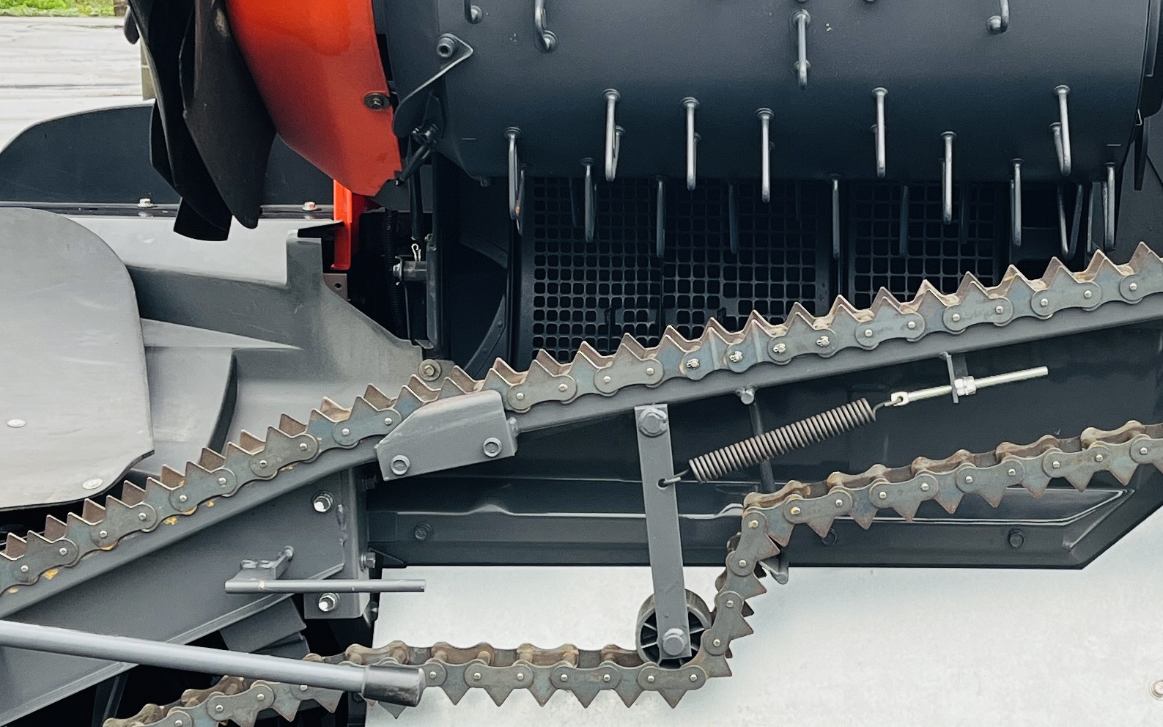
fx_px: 2219
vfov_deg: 18.6
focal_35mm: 70
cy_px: 380
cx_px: 801
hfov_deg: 29.1
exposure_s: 1/121
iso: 80
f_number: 1.6
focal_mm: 5.1
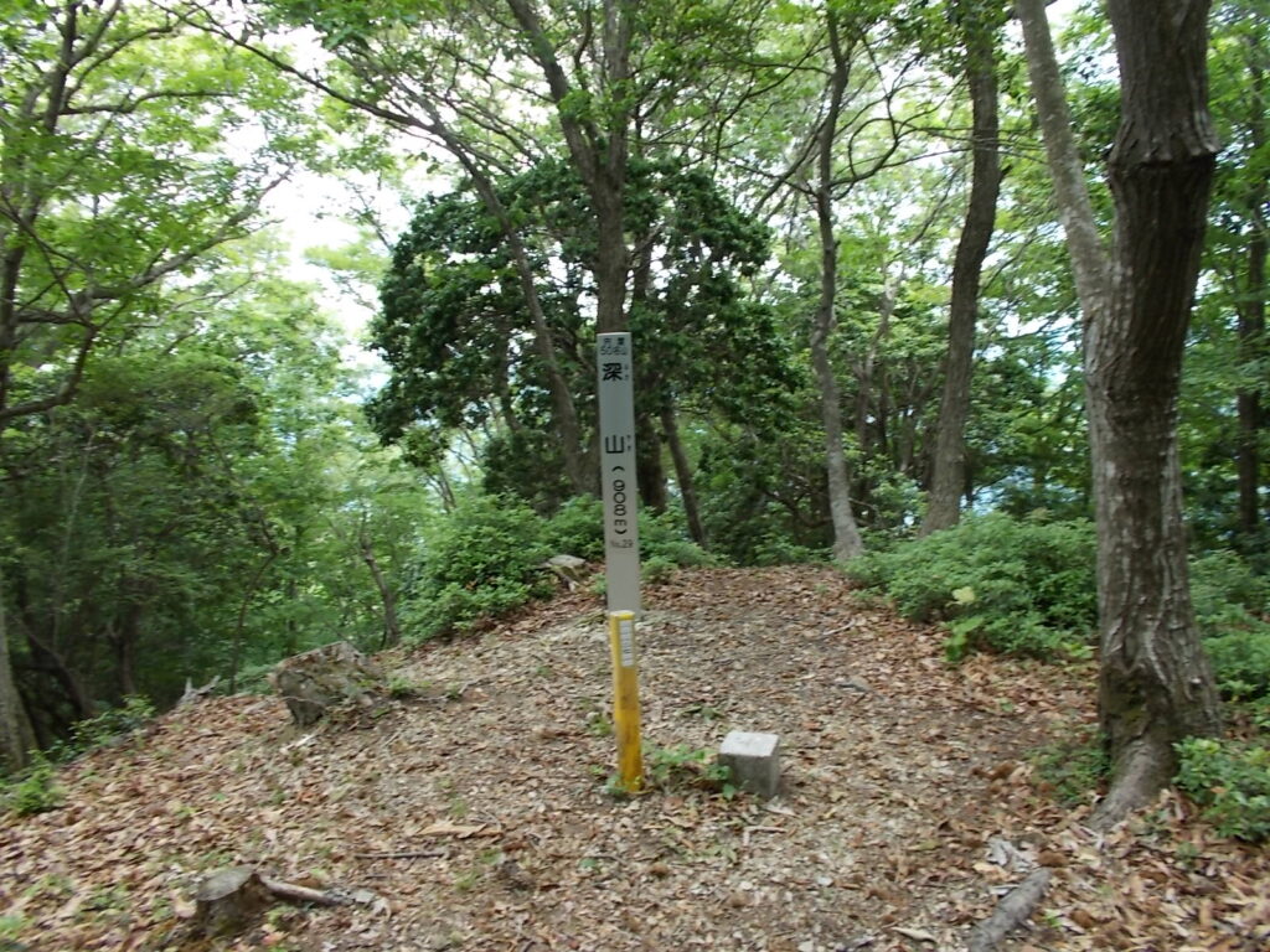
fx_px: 954
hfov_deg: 67.3
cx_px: 635
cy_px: 476
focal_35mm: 26
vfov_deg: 53.1
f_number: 3.2
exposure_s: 1/60
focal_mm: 4.6
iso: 80
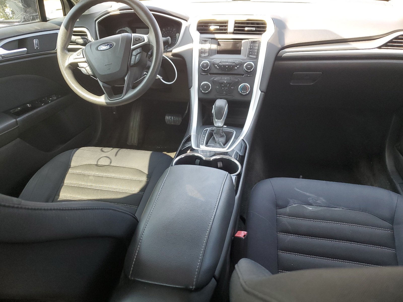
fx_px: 303
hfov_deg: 67.3
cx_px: 202
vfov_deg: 53.1
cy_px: 151
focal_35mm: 26
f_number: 1.5
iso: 58
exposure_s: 1/120
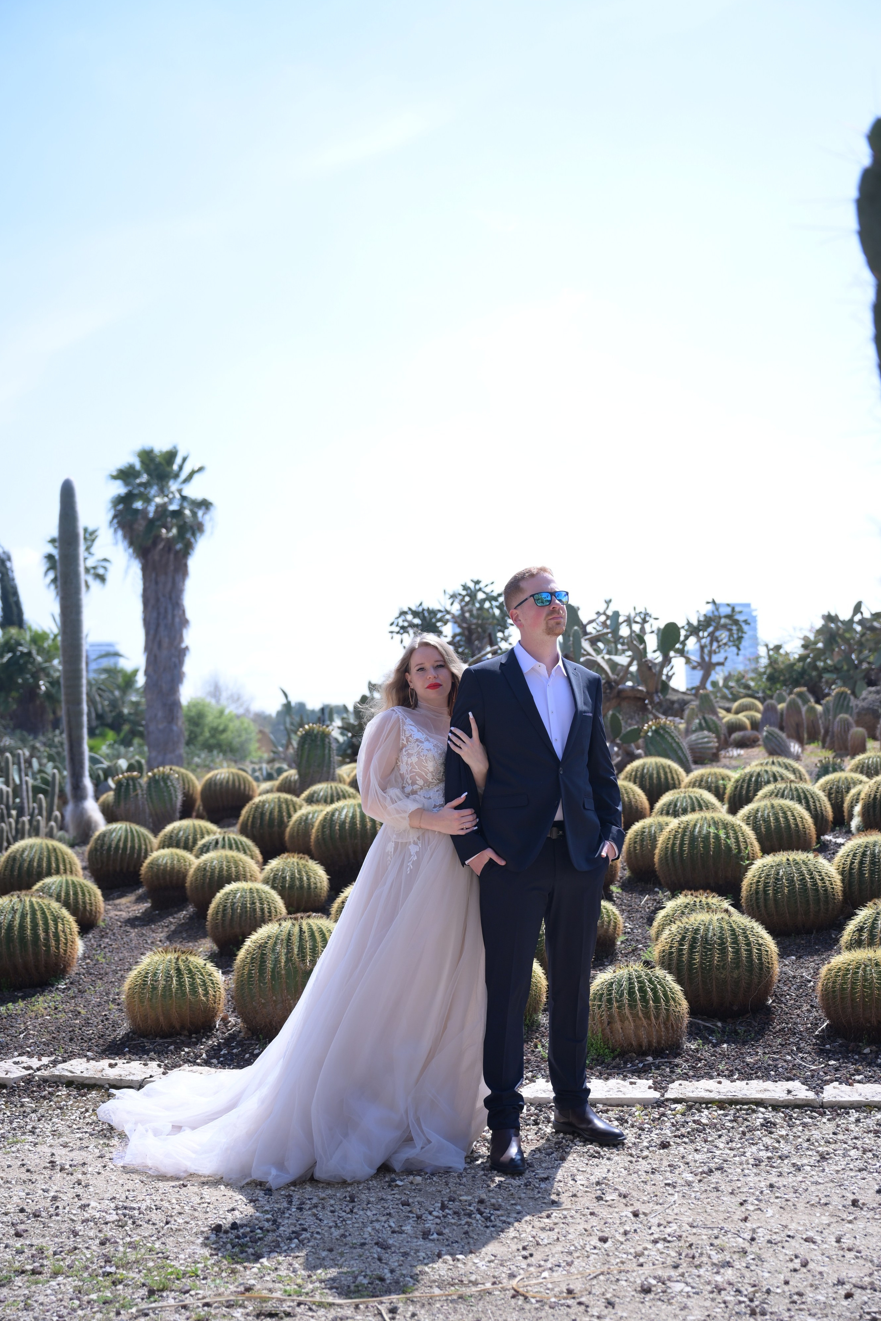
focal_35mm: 40
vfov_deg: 48.5
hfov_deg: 33.4
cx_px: 437
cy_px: 652
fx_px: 1468
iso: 100
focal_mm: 39
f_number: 3.2
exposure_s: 1/1000
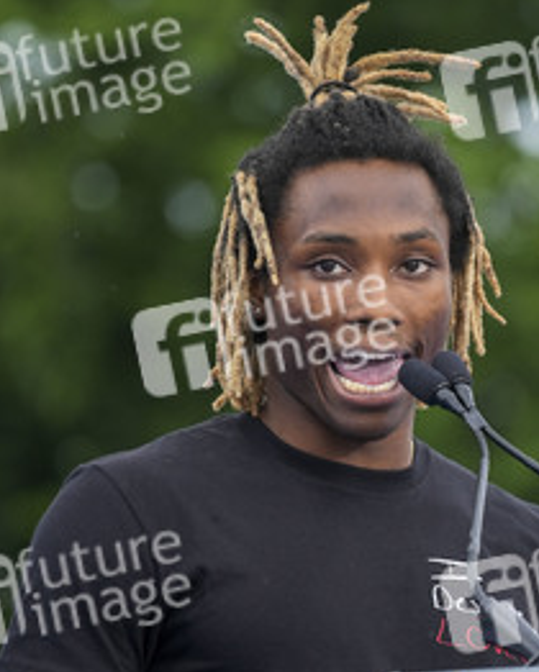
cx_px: 340
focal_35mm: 392
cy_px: 464
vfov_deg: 4.9
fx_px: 7808
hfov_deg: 4.0
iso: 400
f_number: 5.6
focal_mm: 274
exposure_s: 1/500
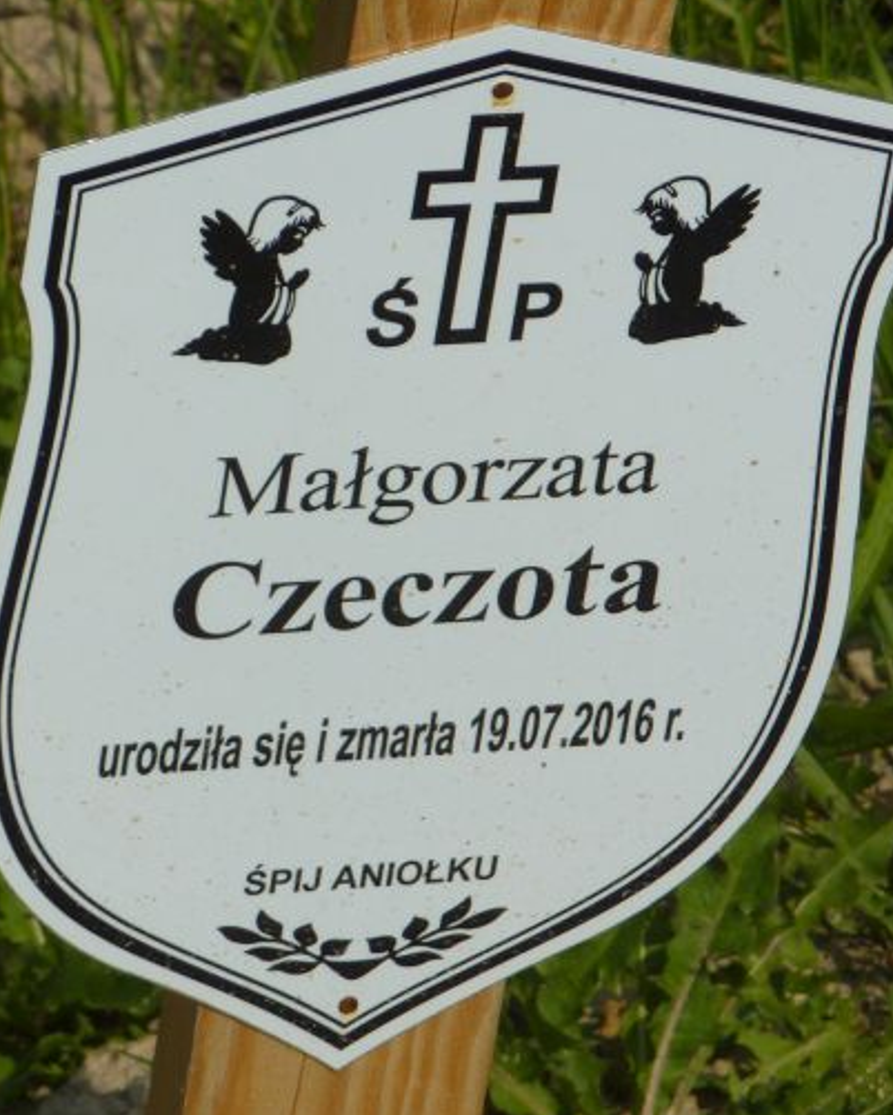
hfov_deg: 4.4
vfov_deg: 5.5
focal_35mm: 350
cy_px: 635
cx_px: 369
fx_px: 11556
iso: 80
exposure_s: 1/800
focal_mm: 37
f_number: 5.6
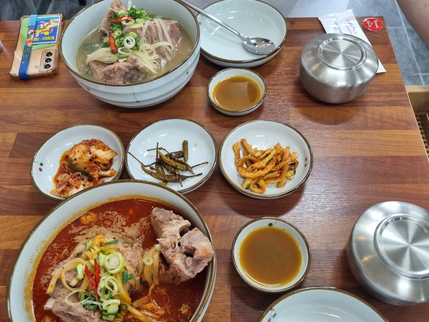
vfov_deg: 48.2
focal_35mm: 29
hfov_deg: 61.6
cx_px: 221
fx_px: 359
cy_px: 171
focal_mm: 5.4
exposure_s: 1/120
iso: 250
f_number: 1.8
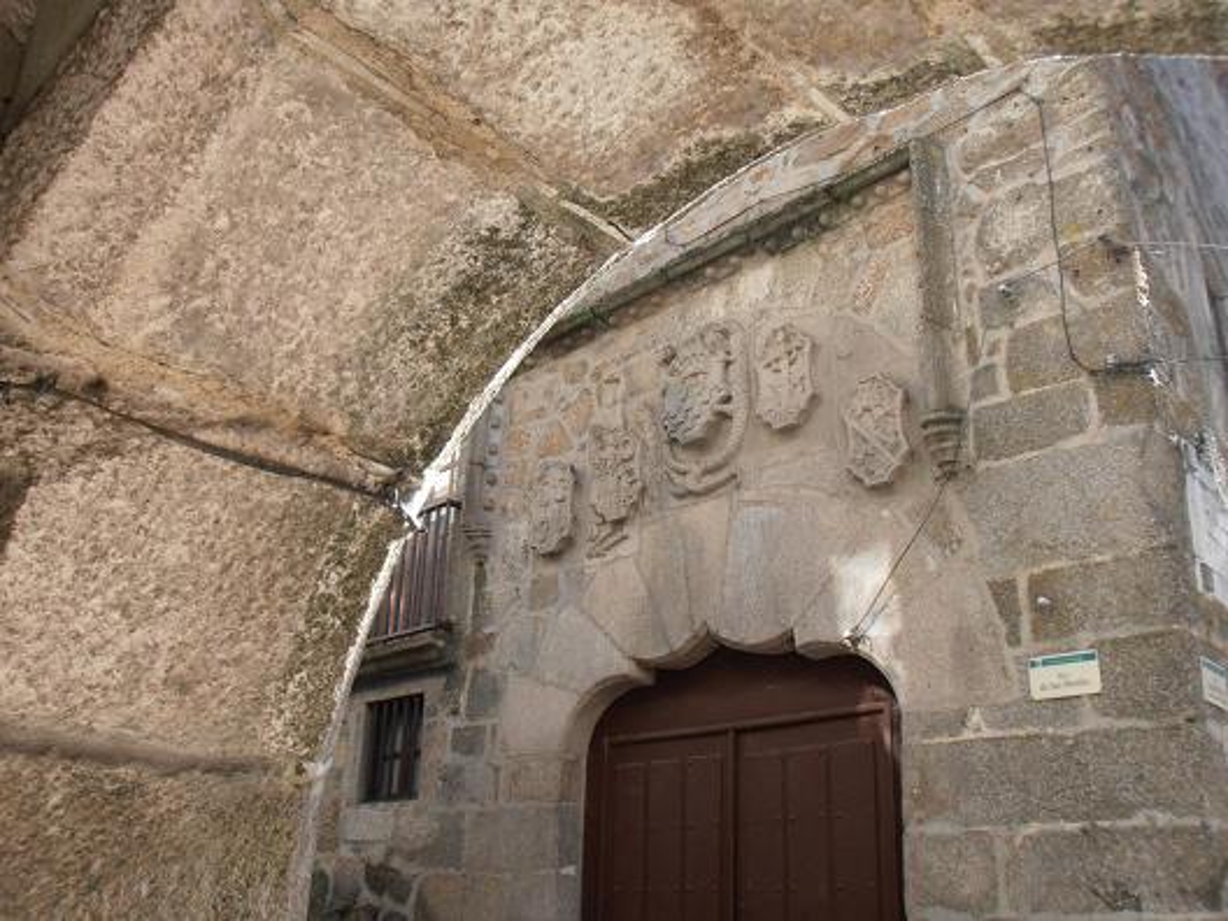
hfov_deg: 50.1
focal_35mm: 37
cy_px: 460
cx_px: 614
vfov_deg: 38.7
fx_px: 1313
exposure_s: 1/320
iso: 160
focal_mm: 6.61
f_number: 3.9
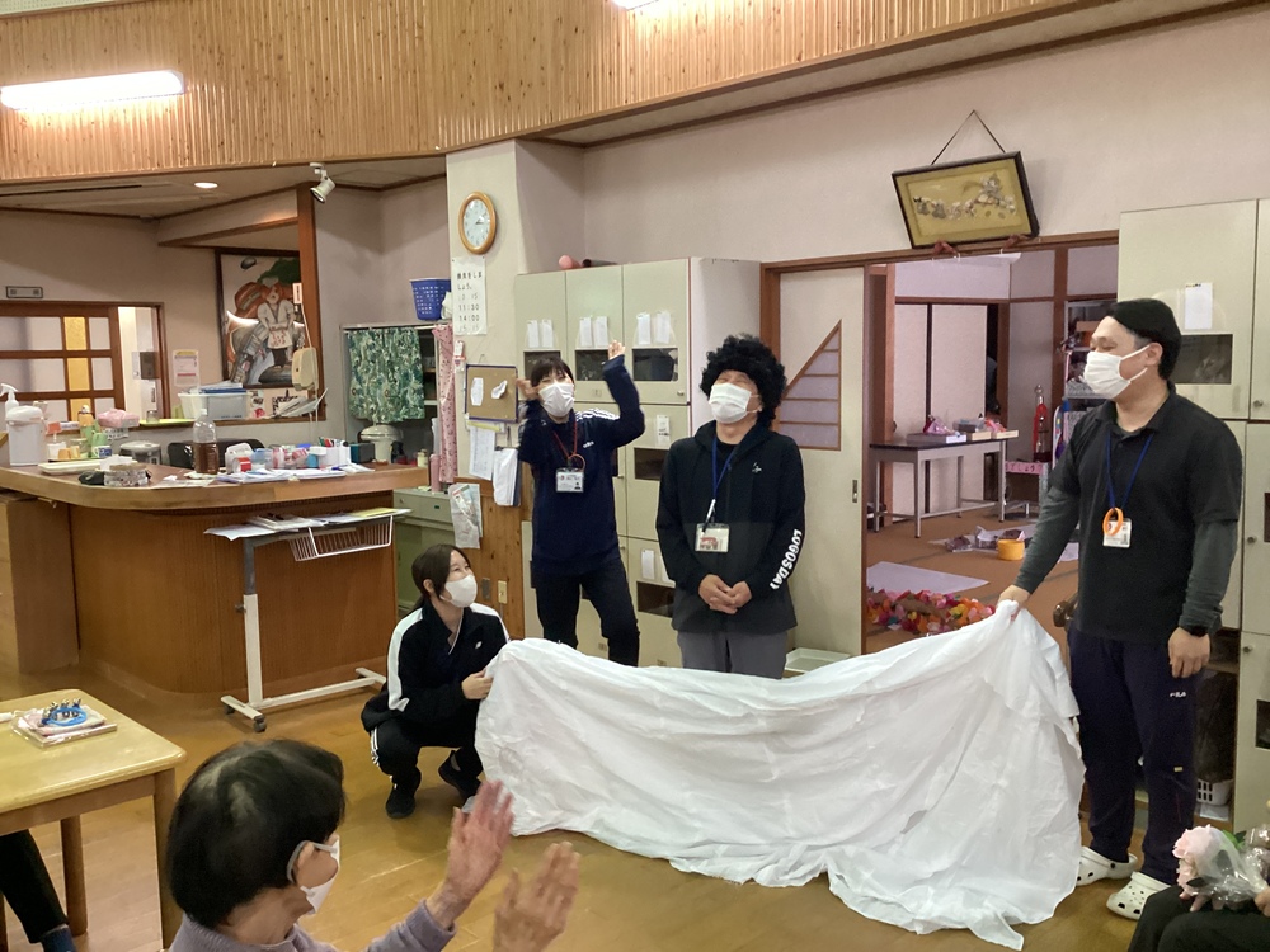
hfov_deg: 58.4
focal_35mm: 31
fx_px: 1137
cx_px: 635
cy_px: 476
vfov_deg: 45.4
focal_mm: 3.3
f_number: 2.4
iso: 400
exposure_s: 1/60
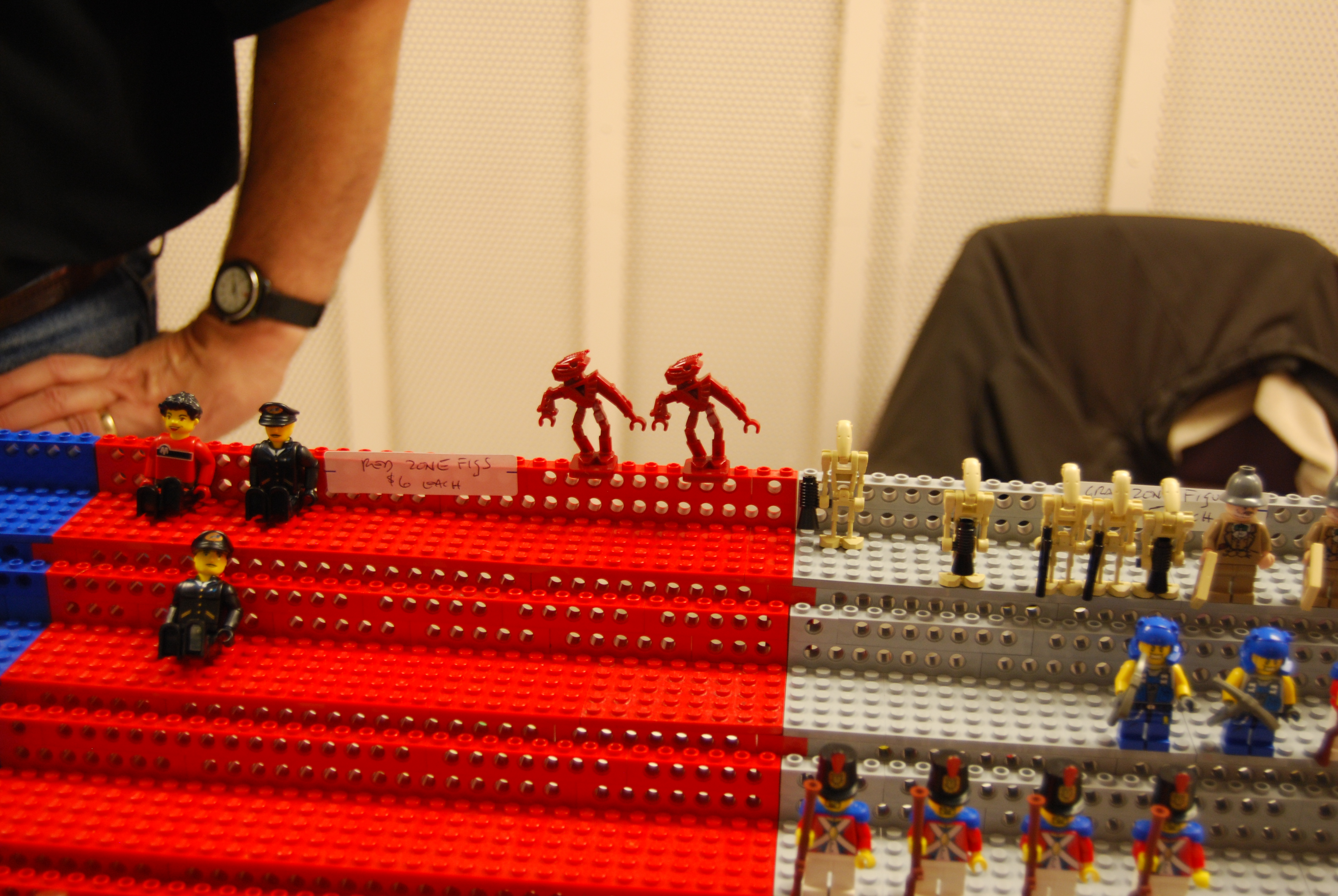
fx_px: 1730
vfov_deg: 29.0
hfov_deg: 42.3
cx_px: 669
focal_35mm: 46
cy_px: 448
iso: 400
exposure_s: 1/15
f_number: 4.5
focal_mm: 31
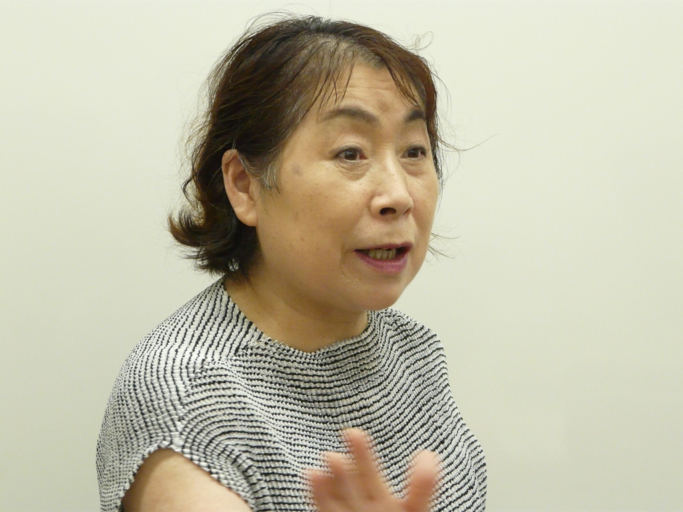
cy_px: 256
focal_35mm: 138
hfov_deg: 14.3
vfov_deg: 10.7
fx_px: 2723
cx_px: 342
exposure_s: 1/80
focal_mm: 22.6
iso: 400
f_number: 3.6
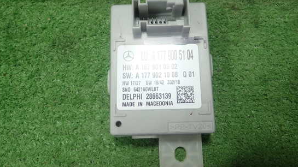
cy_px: 64
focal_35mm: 36
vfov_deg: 32.7
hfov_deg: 55.3
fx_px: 284
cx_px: 147
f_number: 2.3
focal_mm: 5.5
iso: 200
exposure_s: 1/125
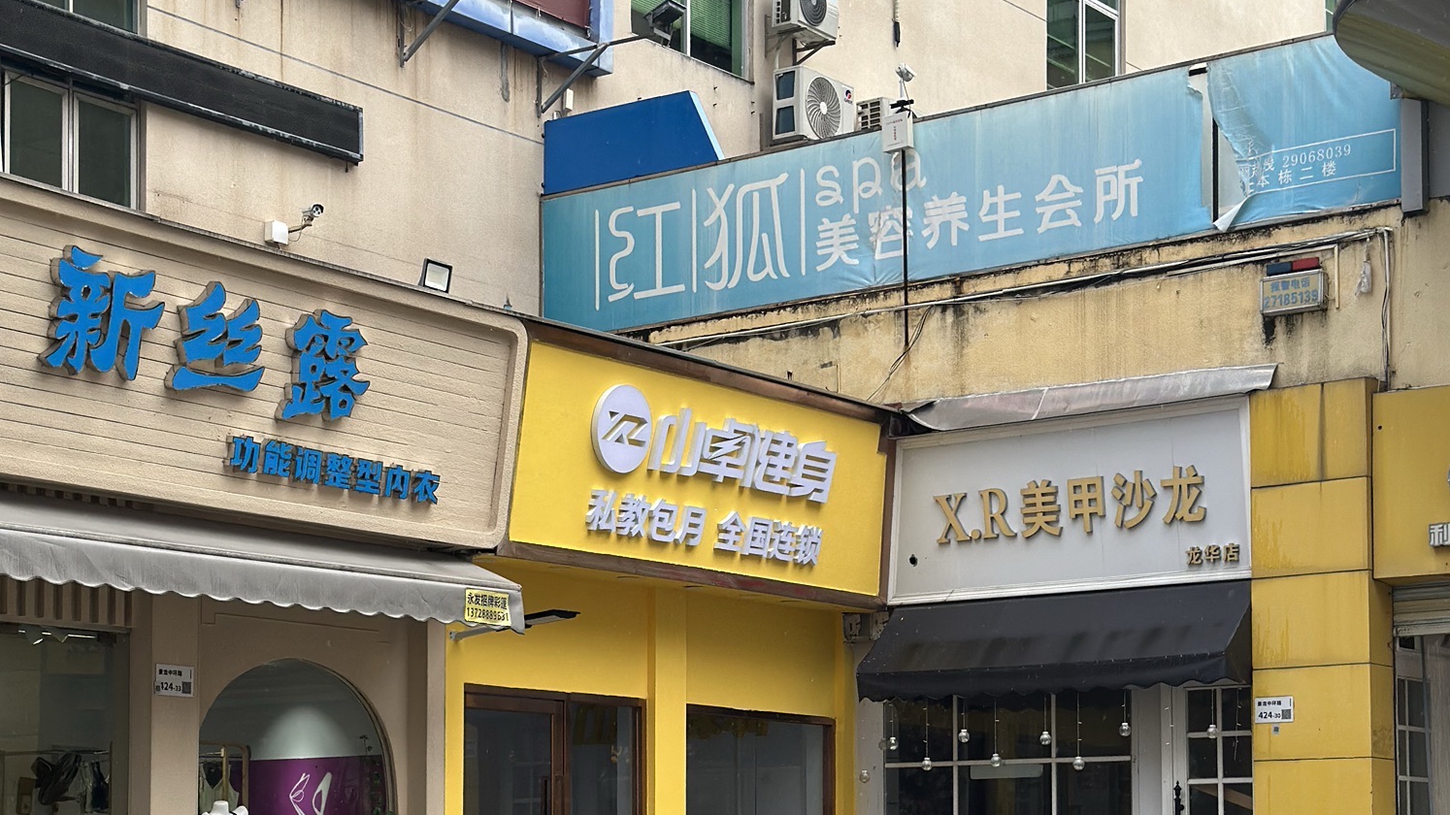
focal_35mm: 70
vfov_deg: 17.1
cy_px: 684
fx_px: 2691
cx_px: 726
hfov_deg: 30.2
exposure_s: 1/971
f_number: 1.78
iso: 80
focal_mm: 6.86
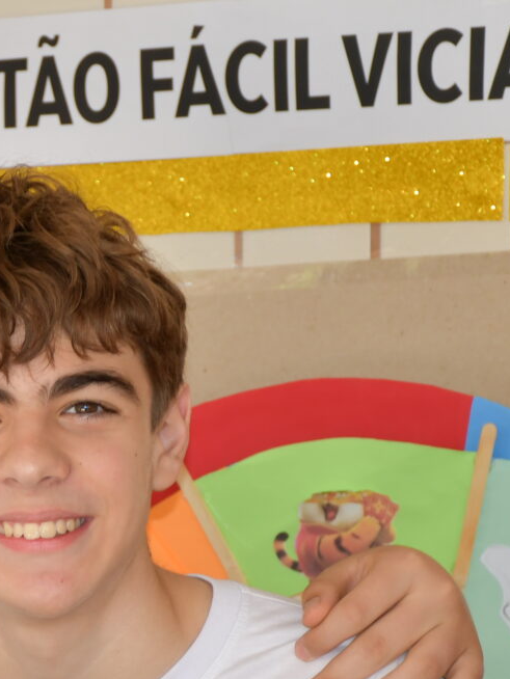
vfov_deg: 8.3
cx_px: -178
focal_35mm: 237
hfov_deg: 6.2
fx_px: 4653
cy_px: 648
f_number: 4.8
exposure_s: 1/80
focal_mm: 56
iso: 400
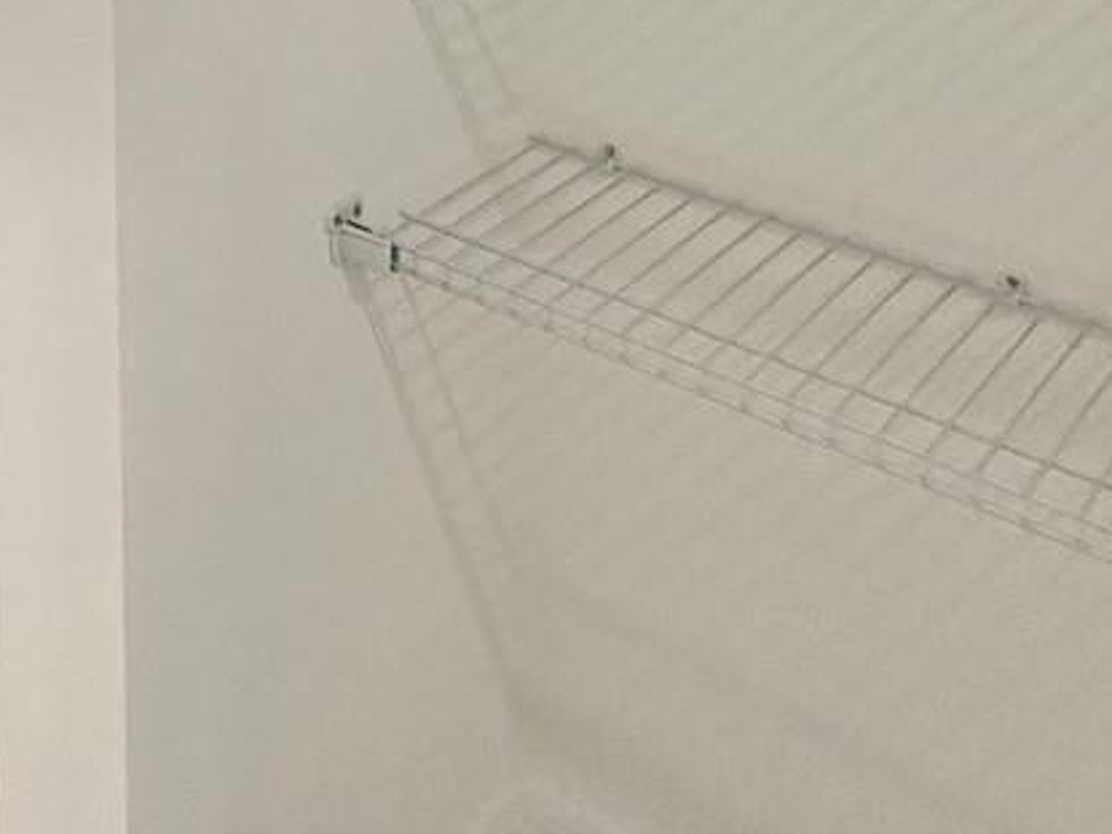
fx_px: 1734
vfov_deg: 20.1
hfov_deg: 27.0
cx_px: -485
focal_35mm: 54
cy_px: -638
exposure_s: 1/120
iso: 160
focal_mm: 2.22
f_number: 2.2
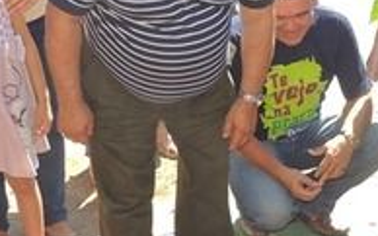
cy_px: 171
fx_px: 947
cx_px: 318
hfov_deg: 22.2
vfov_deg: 14.1
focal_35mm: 92
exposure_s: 1/250
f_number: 3
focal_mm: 4.3
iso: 100
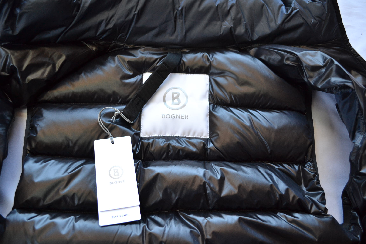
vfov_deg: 47.9
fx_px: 274
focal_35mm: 27
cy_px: 122
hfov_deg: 67.4
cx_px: 183
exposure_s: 1/60
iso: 640
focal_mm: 18
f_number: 3.5
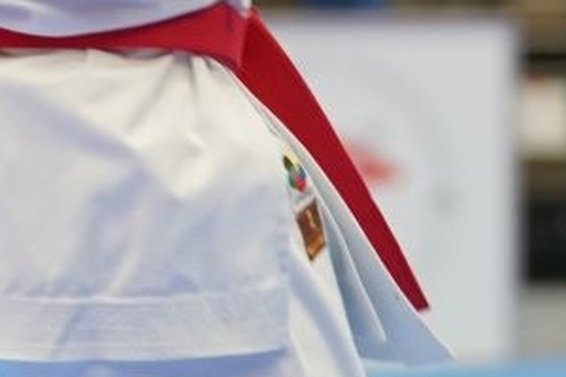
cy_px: 28
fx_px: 8961
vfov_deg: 2.4
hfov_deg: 3.6
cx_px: 255
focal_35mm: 570
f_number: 2.8
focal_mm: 95
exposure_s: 1/500
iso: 1250
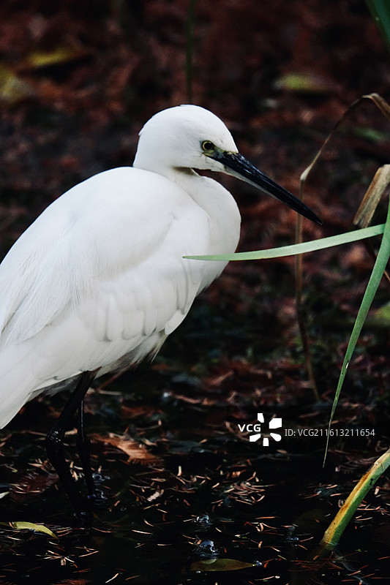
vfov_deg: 3.4
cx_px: 195
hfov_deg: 2.3
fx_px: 9753
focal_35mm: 600
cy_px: 292
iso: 4000
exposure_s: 1/250
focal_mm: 600
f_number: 6.3
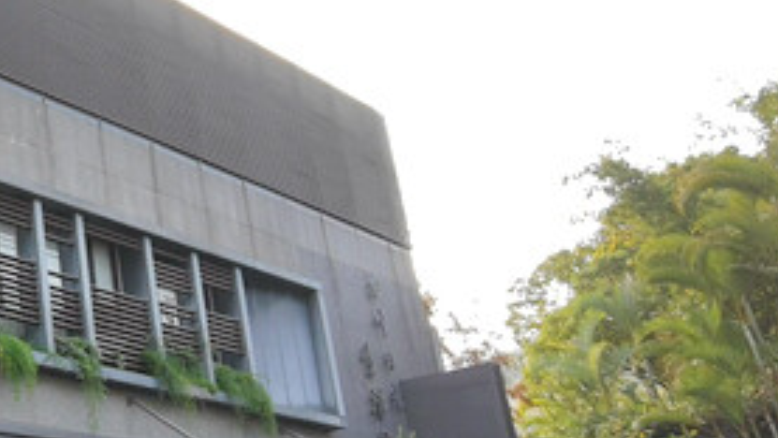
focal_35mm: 55
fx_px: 1135
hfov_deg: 31.3
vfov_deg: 21.9
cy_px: 218
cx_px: -174
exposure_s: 1/229
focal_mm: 2.26
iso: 50
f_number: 2.2
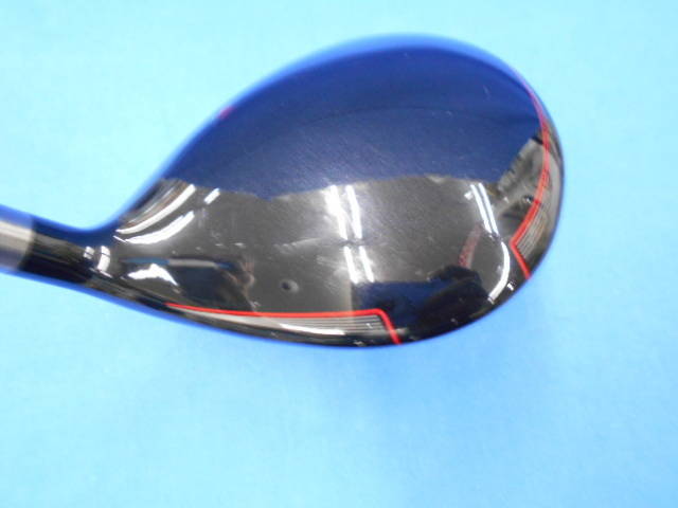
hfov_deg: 67.3
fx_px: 509
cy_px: 254
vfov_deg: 53.1
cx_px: 339
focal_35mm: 26
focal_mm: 4.6
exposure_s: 1/10
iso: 400
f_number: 3.2
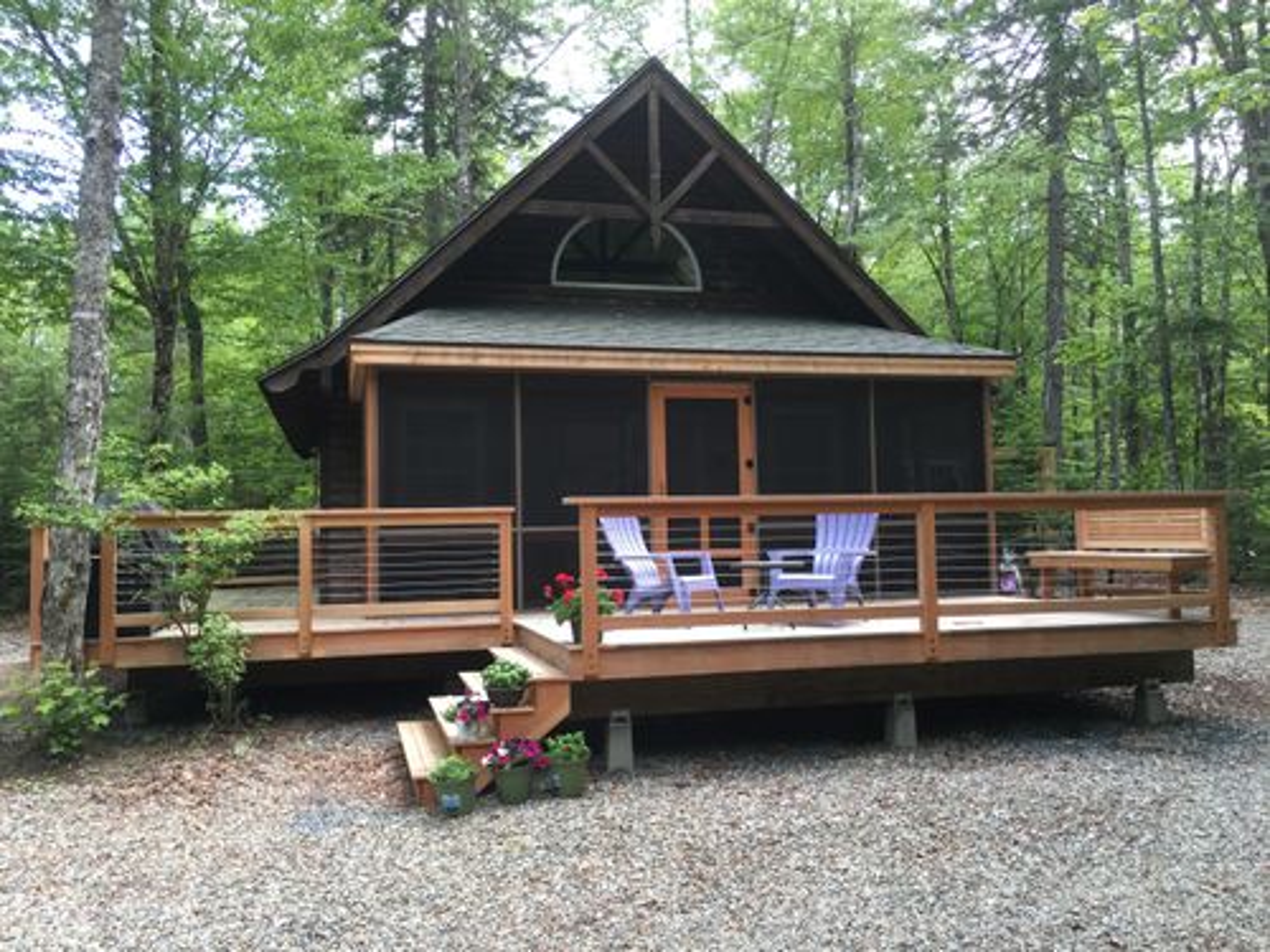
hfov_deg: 61.7
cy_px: 476
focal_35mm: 29
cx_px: 635
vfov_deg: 48.2
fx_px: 1064
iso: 32
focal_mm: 4.15
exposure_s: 1/120
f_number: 2.2
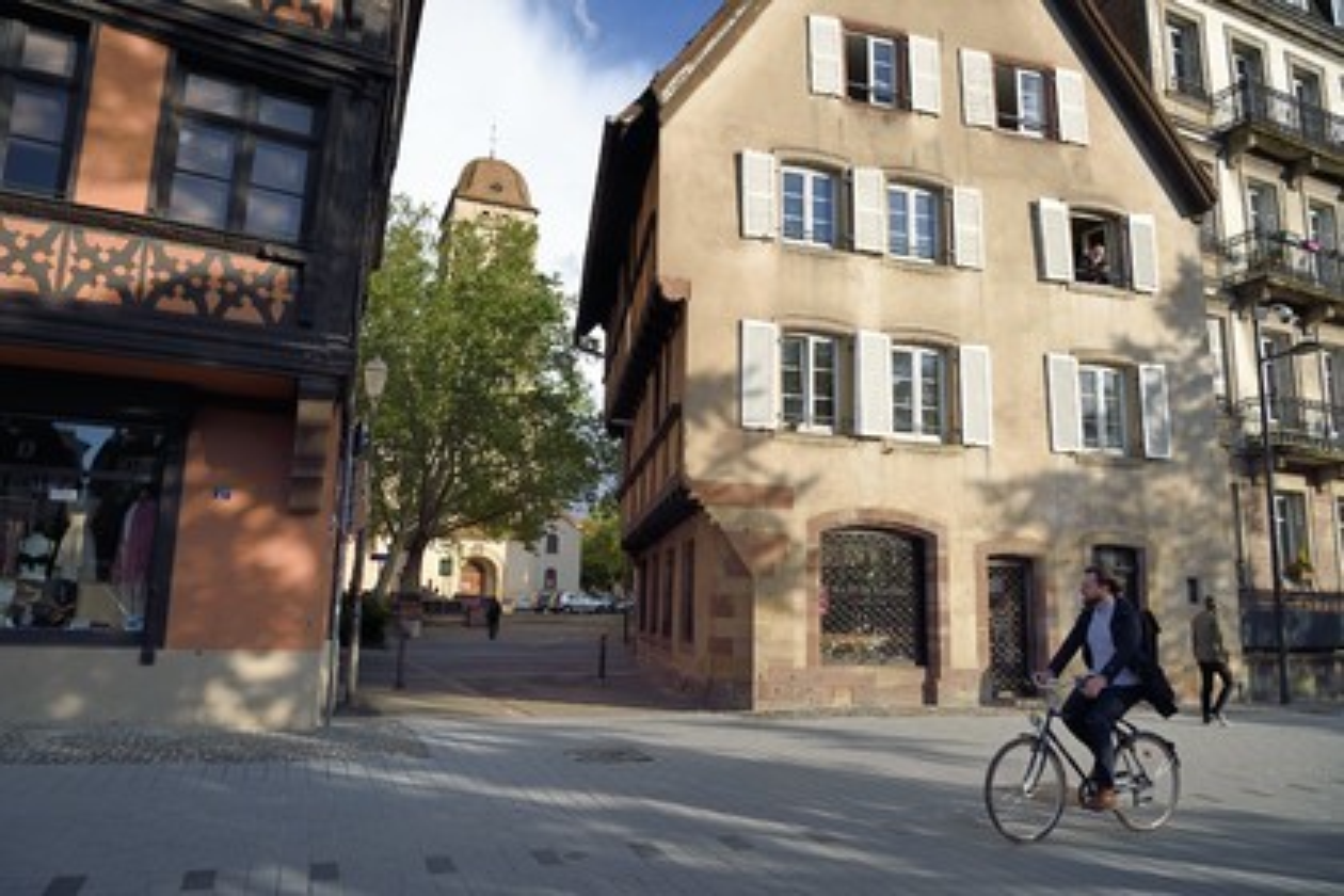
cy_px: 448
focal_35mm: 24
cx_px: 672
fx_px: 896
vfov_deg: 53.1
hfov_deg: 73.7
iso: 200
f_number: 8
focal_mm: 24
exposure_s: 1/500
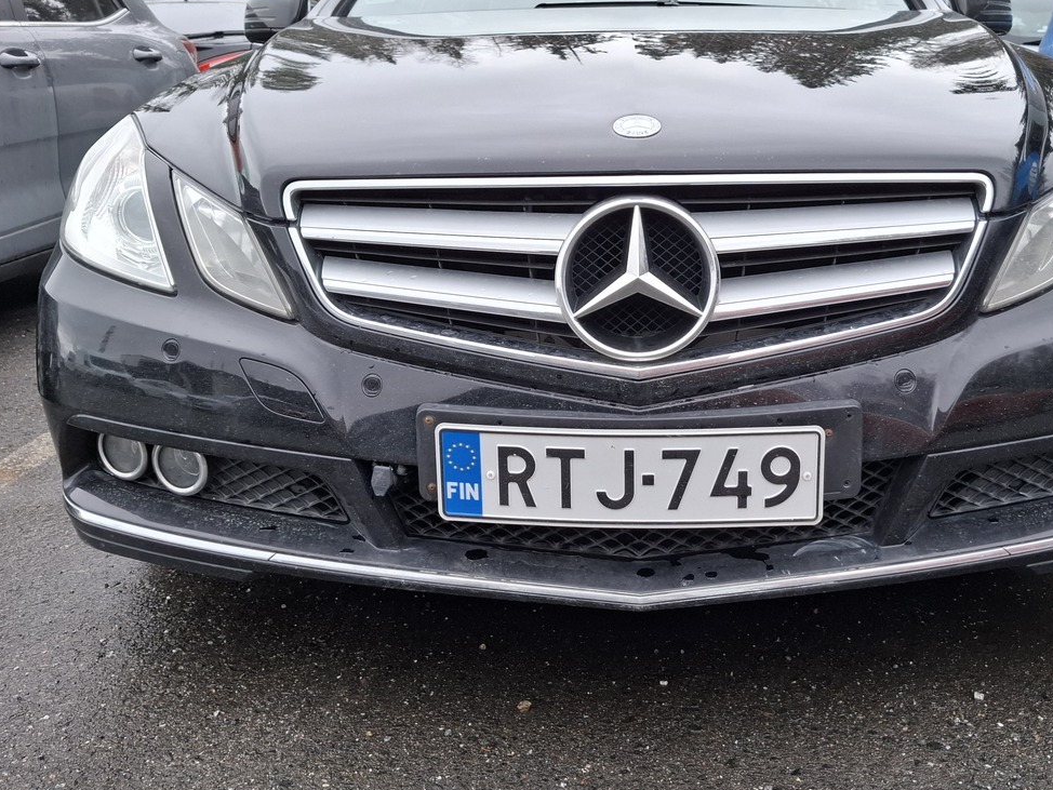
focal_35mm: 34
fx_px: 1035
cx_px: 632
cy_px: 350
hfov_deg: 53.6
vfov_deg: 41.7
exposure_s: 1/127
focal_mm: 5.54
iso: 50
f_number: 1.8
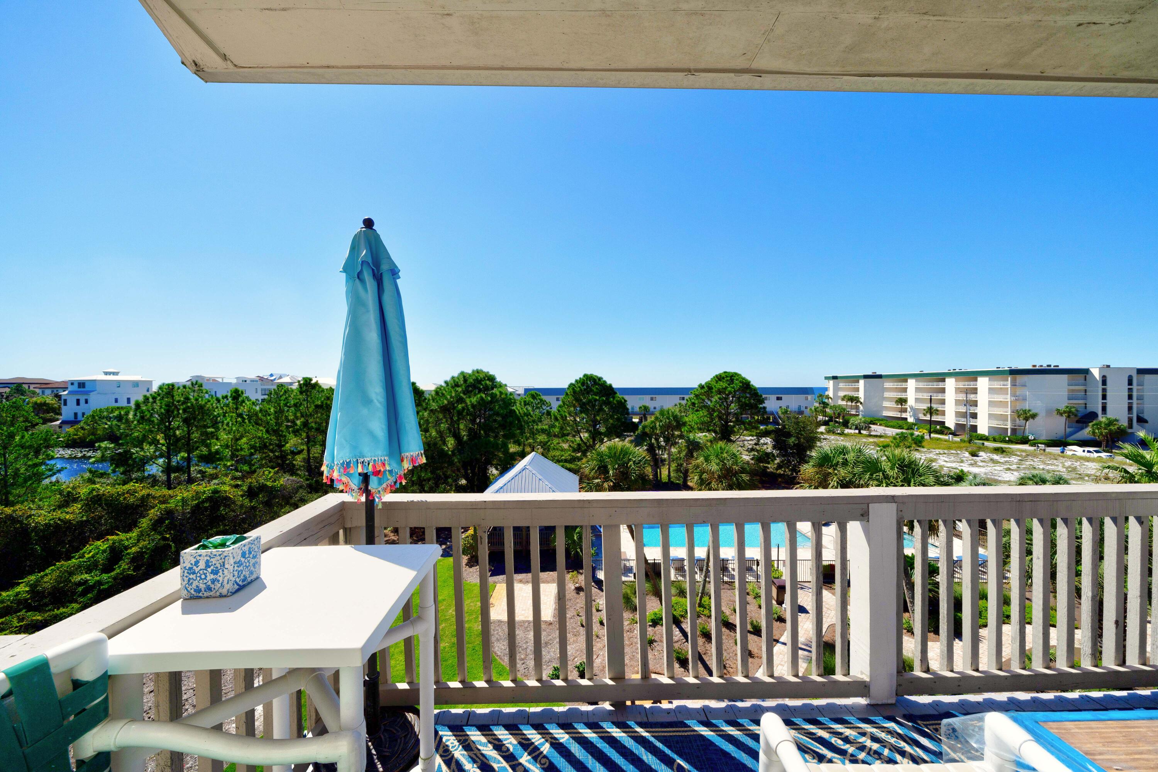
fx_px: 386
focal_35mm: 12
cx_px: 579
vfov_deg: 90.0
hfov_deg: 112.6
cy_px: 386
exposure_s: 1/500
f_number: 8
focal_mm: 12
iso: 100
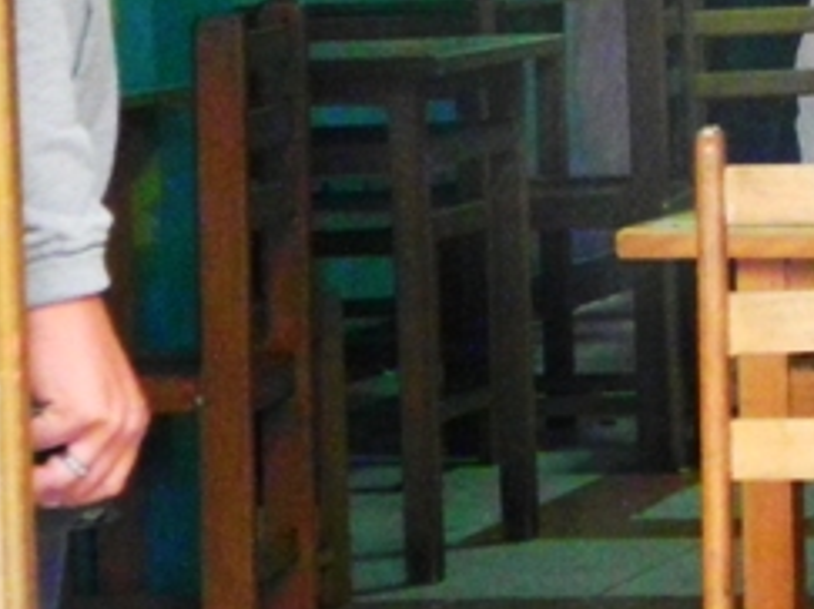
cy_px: 17
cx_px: 925
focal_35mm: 250
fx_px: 5876
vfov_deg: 5.9
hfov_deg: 7.9
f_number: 4
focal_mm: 16.9
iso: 1600
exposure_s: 1/95.2
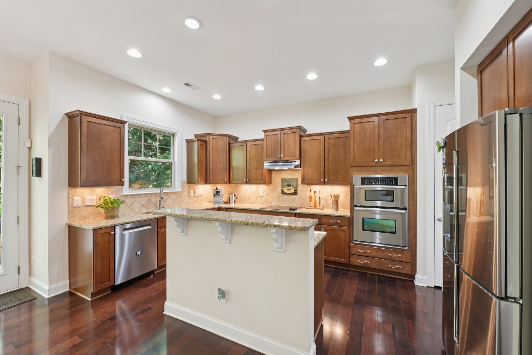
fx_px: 207
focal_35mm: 14
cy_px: 178
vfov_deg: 81.2
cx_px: 266
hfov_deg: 104.3
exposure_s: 1/2
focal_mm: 14
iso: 200
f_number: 9
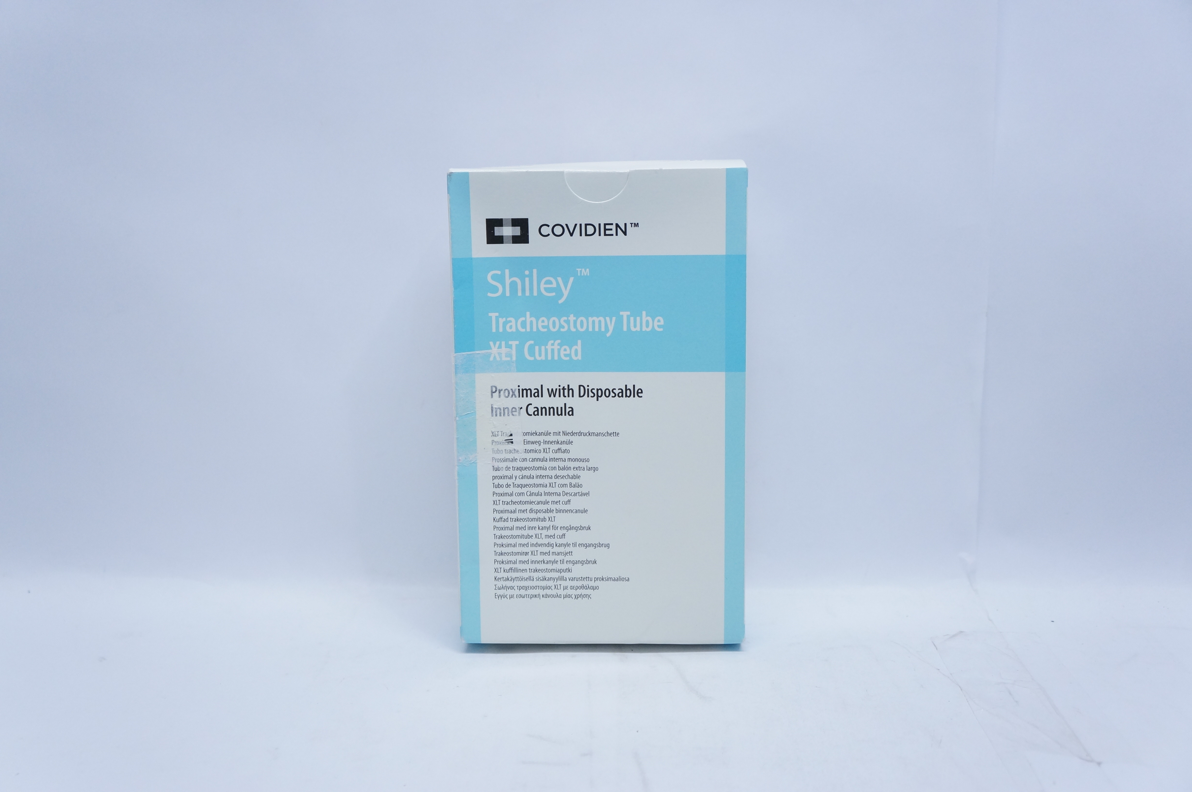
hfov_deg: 53.2
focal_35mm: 36
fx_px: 1191
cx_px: 596
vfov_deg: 36.8
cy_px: 396
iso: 800
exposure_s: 1/200
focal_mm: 24
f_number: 4
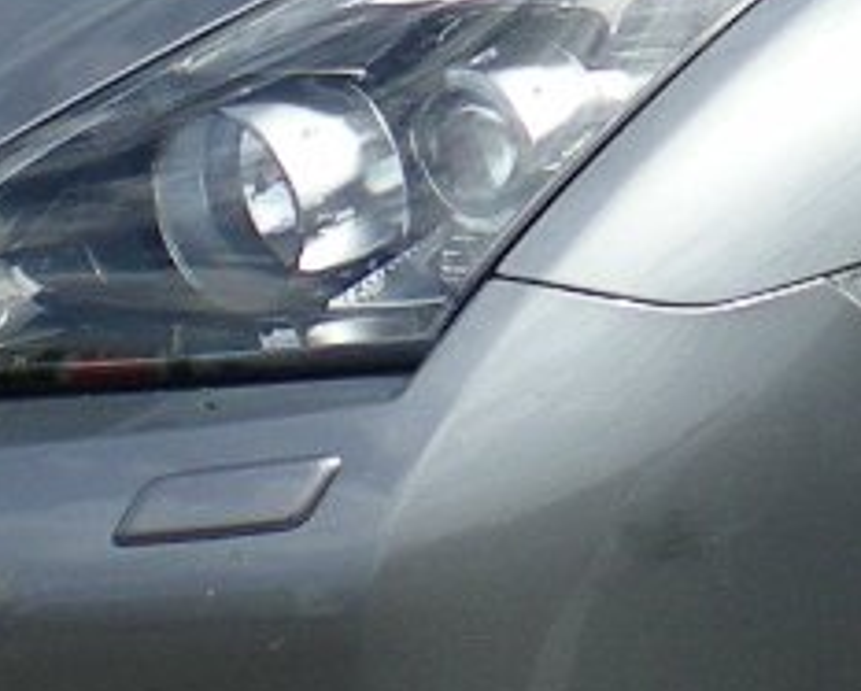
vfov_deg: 6.3
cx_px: 1053
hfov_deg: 7.8
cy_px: -233
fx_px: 6225
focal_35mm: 244
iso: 50
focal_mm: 6.3
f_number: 4.6
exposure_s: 1/295
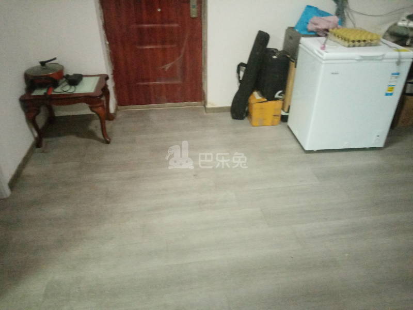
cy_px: 155
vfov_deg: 53.1
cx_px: 206
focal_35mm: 26
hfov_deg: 67.3
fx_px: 310
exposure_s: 1/14.3
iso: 2636
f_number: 1.8
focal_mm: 3.62
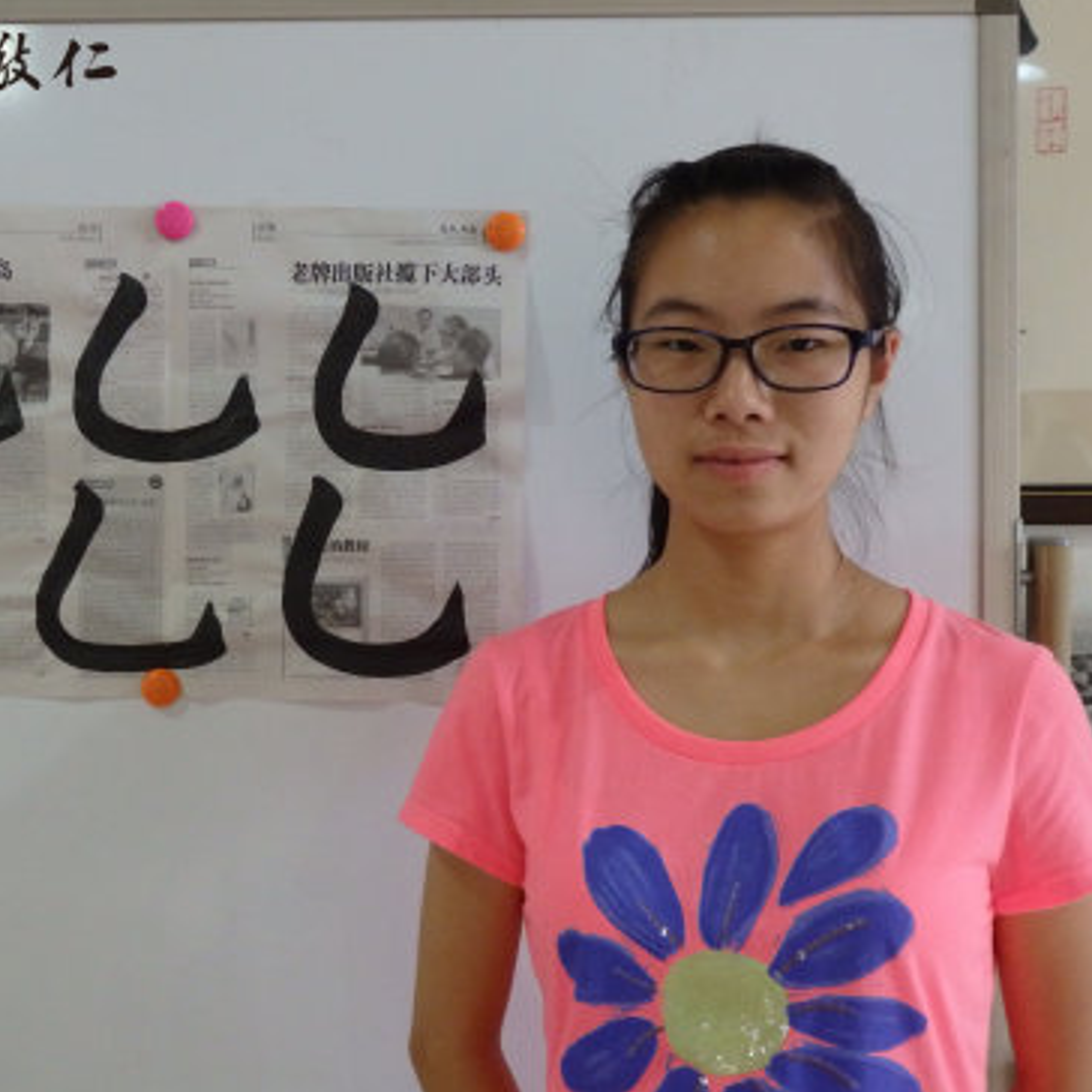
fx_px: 1570
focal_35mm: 44
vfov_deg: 38.3
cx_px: 396
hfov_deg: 38.1
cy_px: 544
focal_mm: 6.6
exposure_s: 1/60
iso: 800
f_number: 3.6
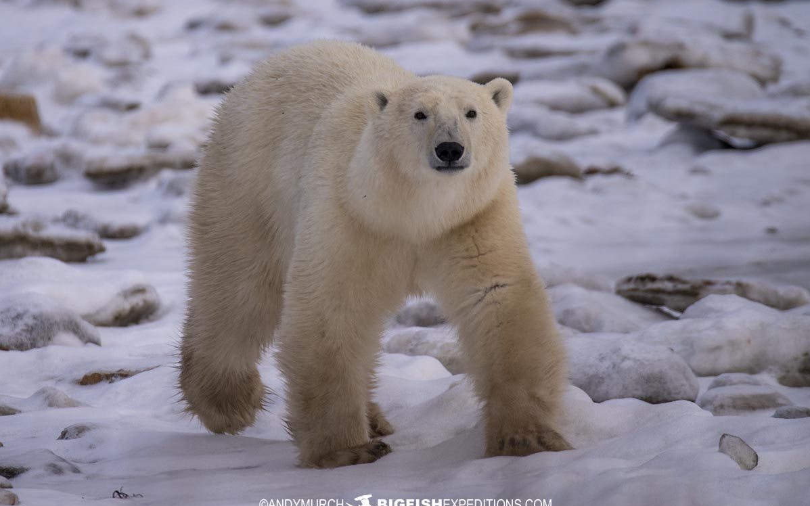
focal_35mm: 613
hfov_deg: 3.4
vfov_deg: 2.1
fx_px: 13531
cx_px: 405
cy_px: 254
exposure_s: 1/1000
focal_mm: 600
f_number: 6.3
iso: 320
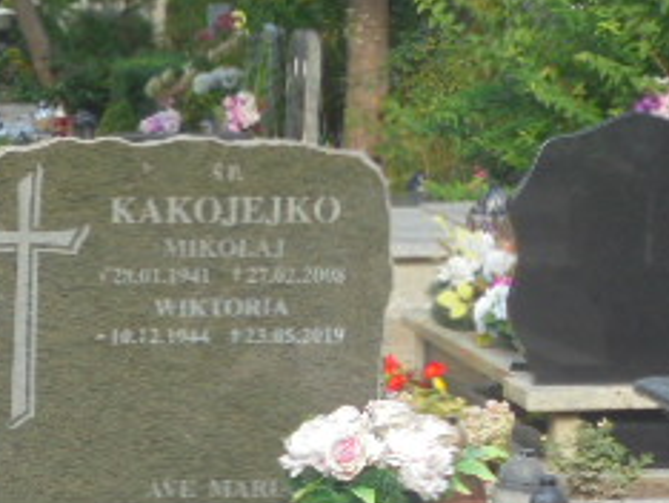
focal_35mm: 134
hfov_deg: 14.1
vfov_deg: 11.0
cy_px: 474
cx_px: -226
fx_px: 2592
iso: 100
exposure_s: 1/125
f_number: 4.8
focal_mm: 8.9
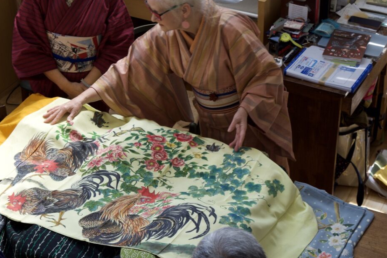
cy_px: 119
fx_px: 860
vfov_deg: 17.1
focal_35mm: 80
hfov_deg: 25.4
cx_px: 186
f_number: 7.1
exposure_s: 1/25
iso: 100
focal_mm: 48
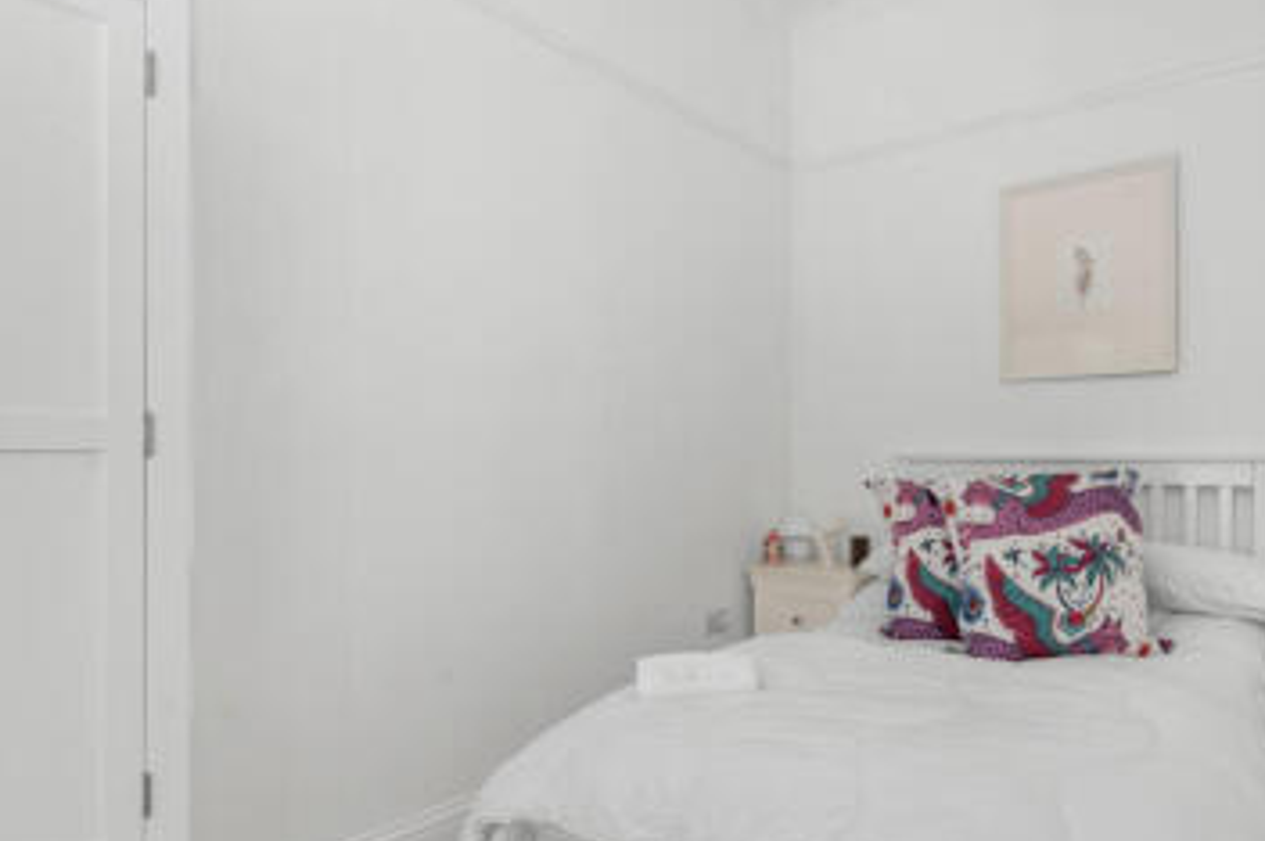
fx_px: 807
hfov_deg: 75.6
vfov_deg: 54.8
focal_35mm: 23
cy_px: 483
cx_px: 733
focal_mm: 17
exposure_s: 1/5
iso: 250
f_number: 8
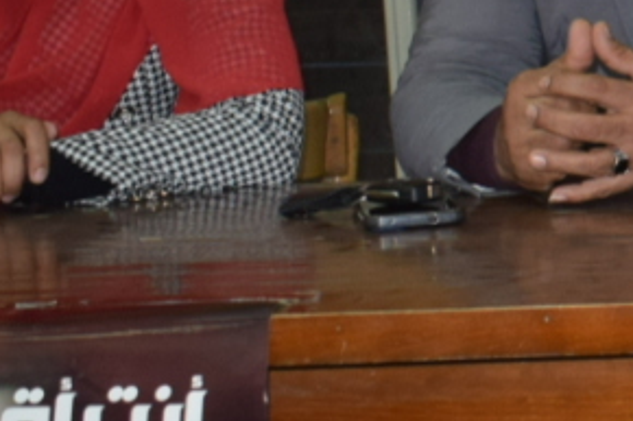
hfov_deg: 12.2
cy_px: 50
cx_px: 1244
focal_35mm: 151
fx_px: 2653
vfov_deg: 9.0
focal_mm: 18
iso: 800
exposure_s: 1/60
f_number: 3.5
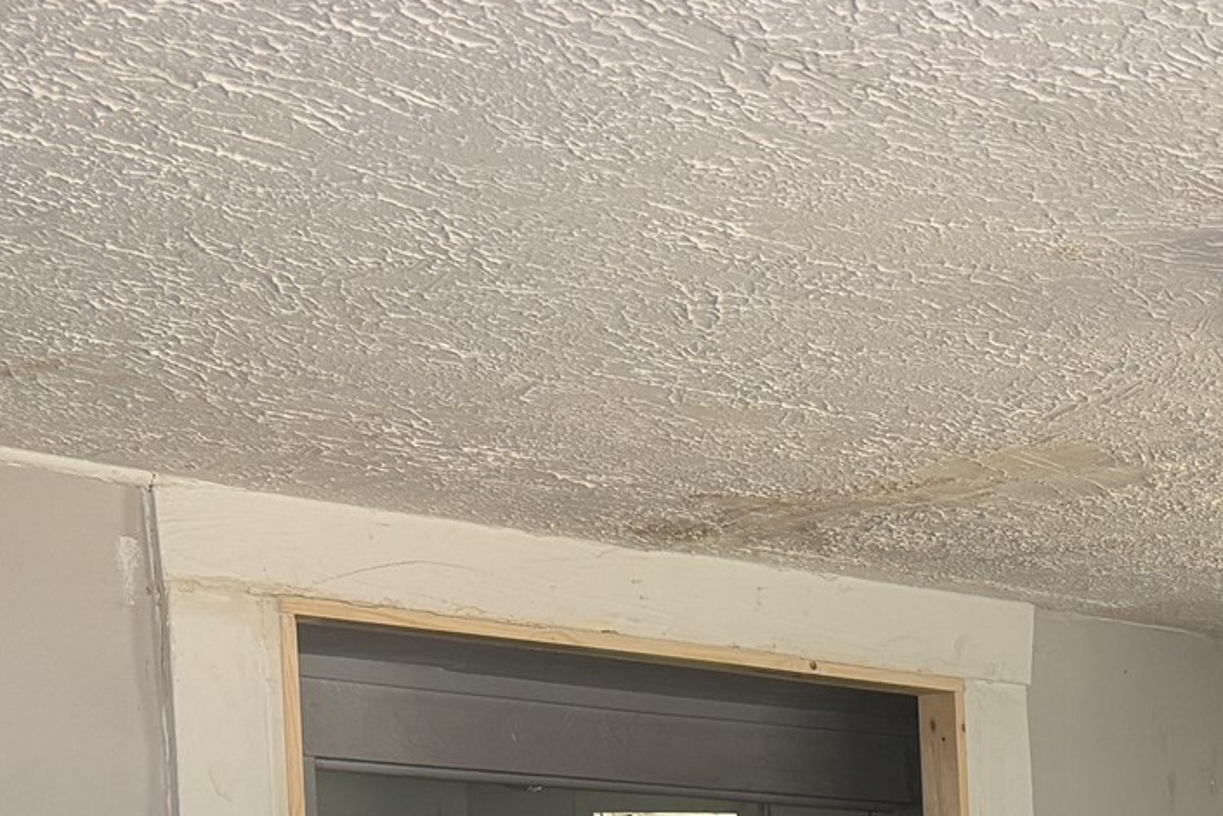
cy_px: 1238
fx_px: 2310
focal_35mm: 68
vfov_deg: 17.8
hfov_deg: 26.0
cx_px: 1520
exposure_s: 1/121
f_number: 1.78
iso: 200
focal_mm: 6.76
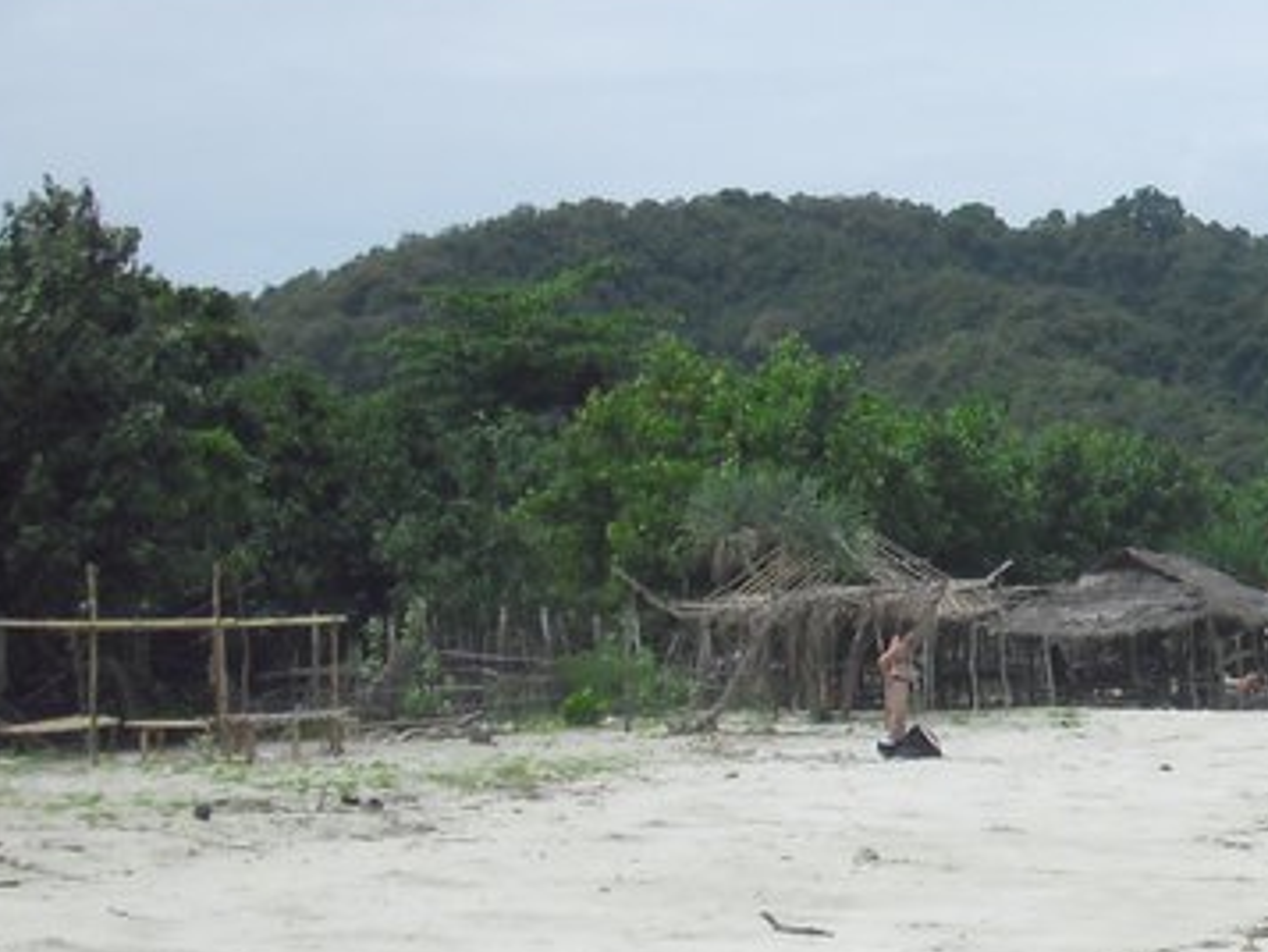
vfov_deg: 13.6
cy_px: 579
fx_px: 3994
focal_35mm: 109
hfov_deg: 16.9
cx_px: 1691
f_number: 8
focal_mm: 6.2
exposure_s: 1/400
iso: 100
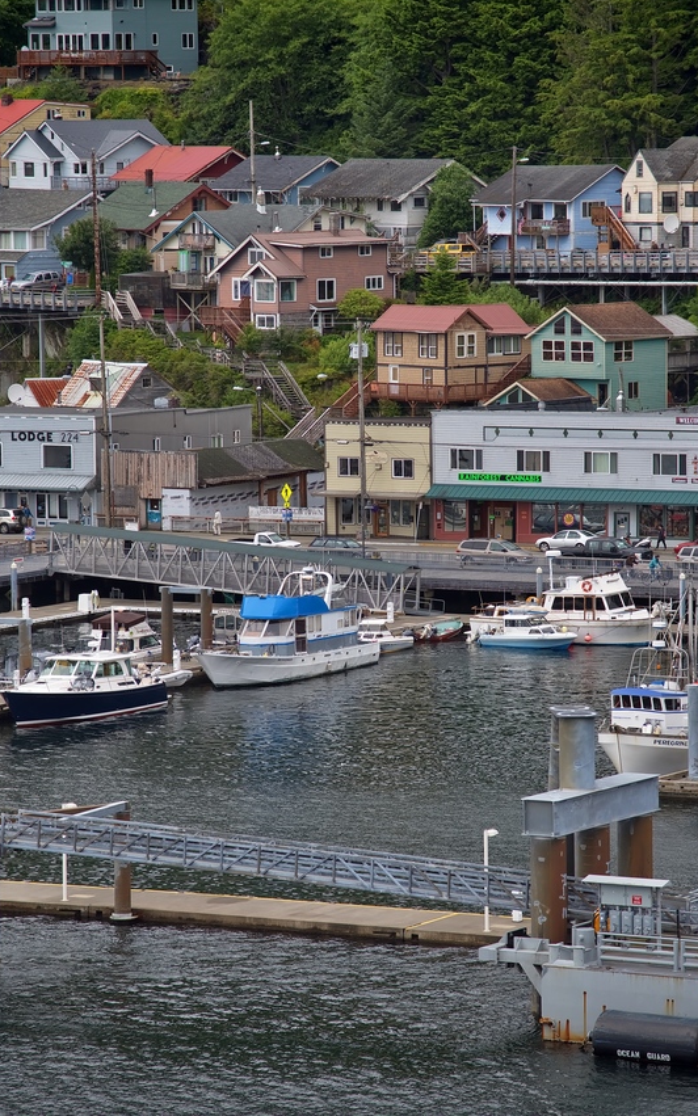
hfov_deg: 7.1
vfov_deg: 11.4
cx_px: 395
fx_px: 5599
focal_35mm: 184
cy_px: 557
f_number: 5
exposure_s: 1/250
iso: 100
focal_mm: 120
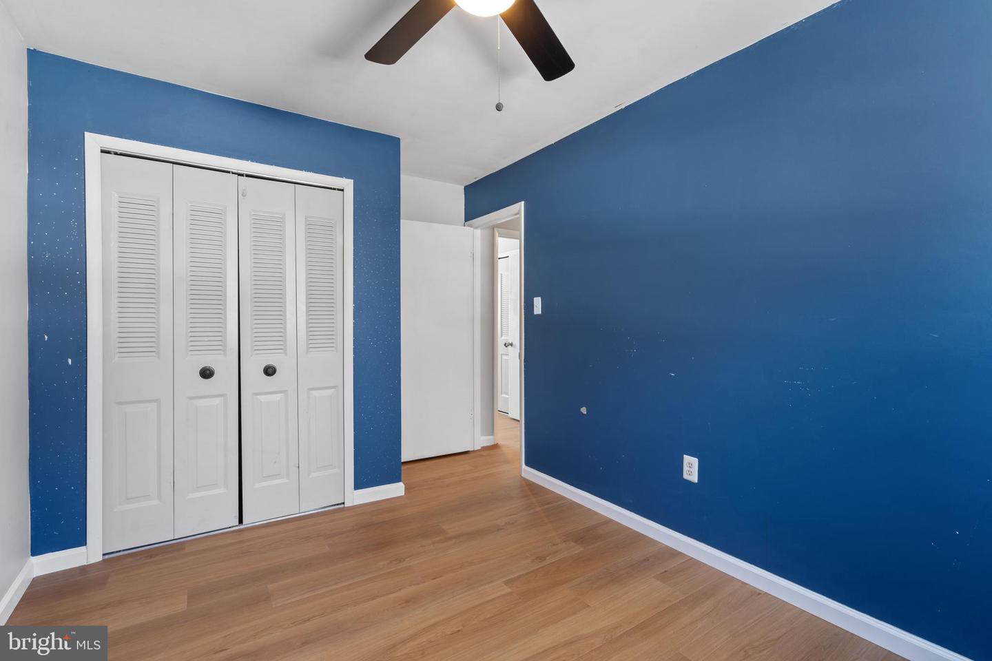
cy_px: 330
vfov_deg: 73.7
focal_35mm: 16
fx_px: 441
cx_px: 496
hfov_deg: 96.7
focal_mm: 16
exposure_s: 1.3
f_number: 8
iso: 200
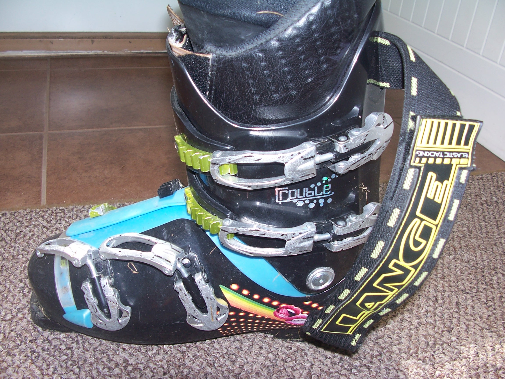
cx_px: 252
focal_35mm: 35
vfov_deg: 40.7
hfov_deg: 52.6
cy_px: 190
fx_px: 511
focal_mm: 6
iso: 80
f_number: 2.8
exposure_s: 1/60
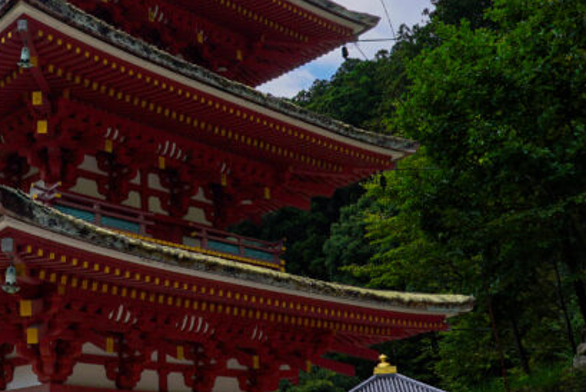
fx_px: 814
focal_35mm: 50
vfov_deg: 26.4
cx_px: 96
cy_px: 64
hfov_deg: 37.8
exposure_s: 1/400
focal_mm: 20
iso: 100
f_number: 8
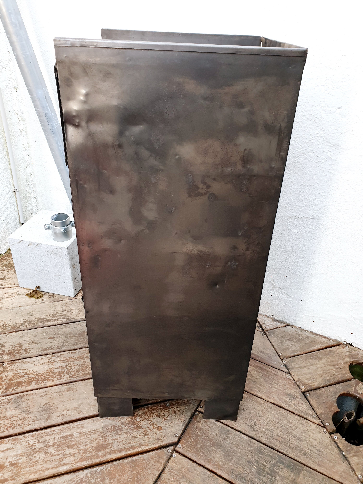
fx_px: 364
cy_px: 242
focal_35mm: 26
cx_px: 182
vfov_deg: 67.3
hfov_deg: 53.1
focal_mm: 4.3
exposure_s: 1/50
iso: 125
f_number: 2.4
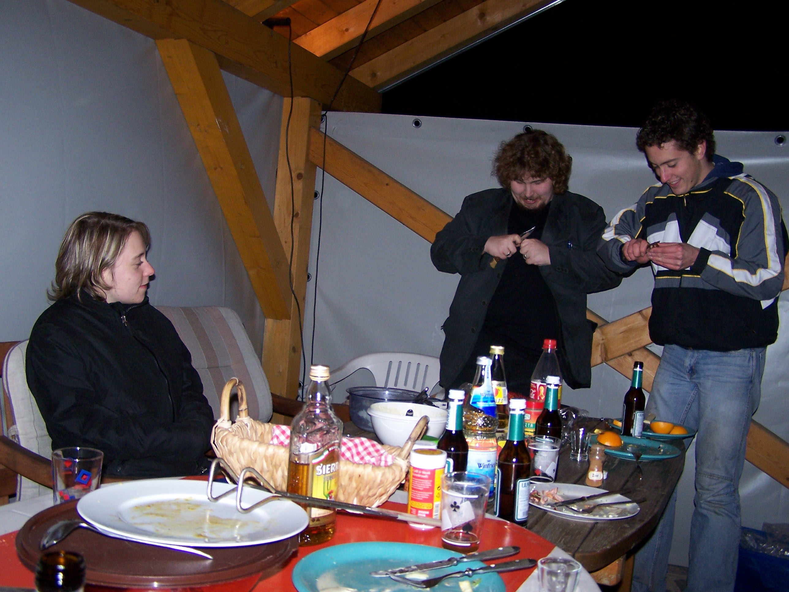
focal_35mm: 38
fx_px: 866
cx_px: 394
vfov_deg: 37.7
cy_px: 296
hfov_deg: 49.0
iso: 140
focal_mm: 6.3
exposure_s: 1/60
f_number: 2.8
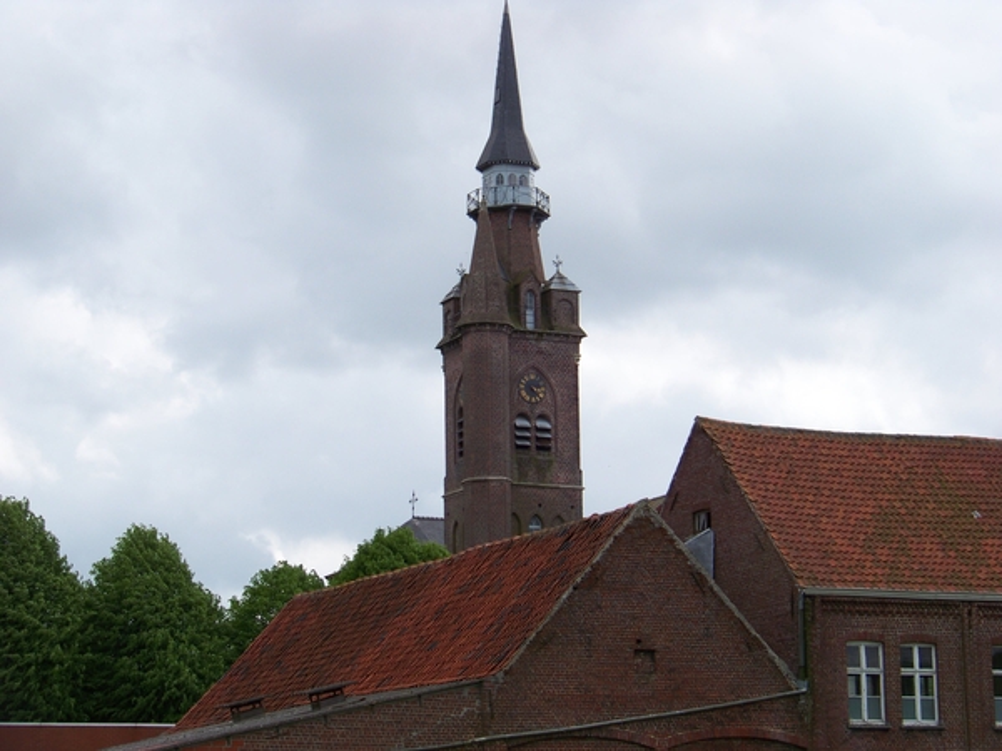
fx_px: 2518
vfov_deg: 17.0
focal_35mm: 87
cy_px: 376
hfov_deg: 22.5
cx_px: 501
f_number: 3.2
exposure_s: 1/640
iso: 64
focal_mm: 14.6
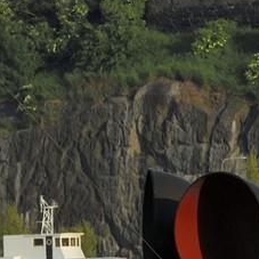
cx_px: -512
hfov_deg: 1.4
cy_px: 171
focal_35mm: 1257
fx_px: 10641
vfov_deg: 1.4
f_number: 6.7
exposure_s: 1/400
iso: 100
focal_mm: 140
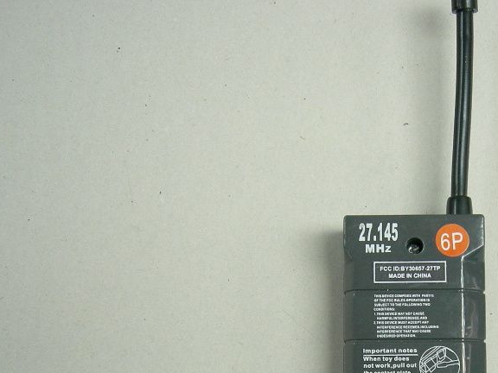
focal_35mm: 64
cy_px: 289
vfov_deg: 22.7
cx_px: 380
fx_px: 921
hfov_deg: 29.7
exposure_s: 1/47.1
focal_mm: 7.5
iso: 200
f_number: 2.7
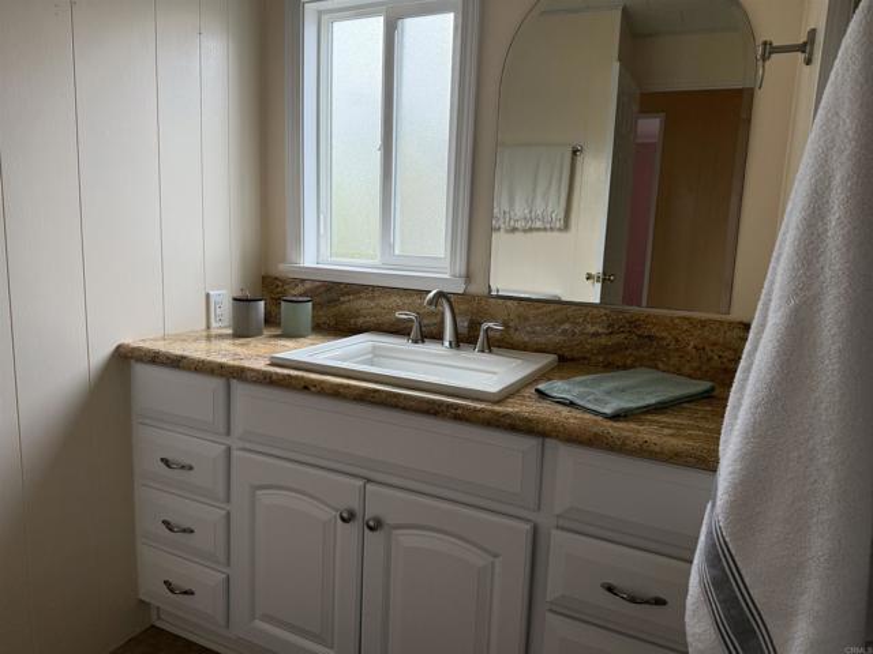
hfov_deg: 71.6
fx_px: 605
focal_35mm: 24
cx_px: 436
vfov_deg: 56.8
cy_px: 327
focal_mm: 6.76
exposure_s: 1/147
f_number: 1.78
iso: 200
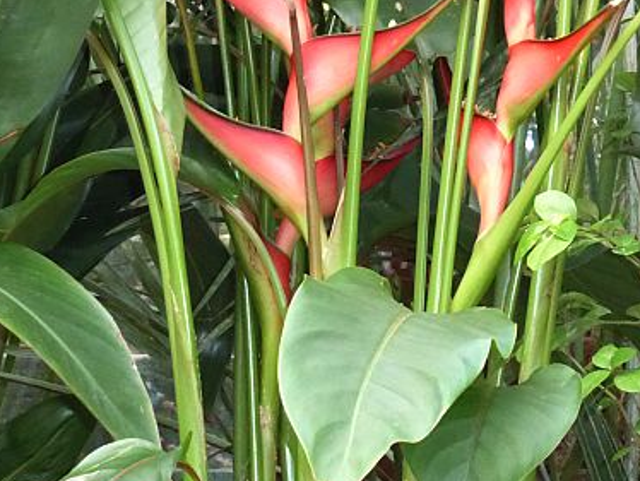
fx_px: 5439
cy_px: 104
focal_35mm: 294
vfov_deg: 5.1
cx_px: 289
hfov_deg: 6.7
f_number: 5.6
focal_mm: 30.9
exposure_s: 1/60
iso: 1600
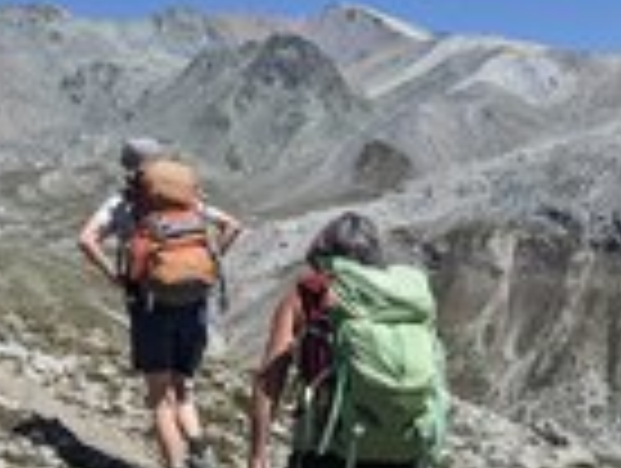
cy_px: 310
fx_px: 1402
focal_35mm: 78
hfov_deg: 24.1
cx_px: 36
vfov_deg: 18.9
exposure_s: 1/3356
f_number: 1.8
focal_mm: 4.44
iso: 51
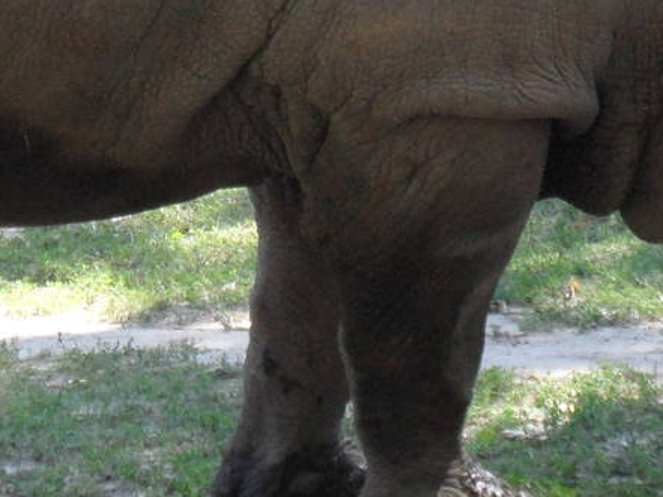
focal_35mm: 290
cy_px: -41
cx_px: 238
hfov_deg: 6.8
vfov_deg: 5.1
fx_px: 5556
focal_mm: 13.2
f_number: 4.2
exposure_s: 1/180
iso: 200
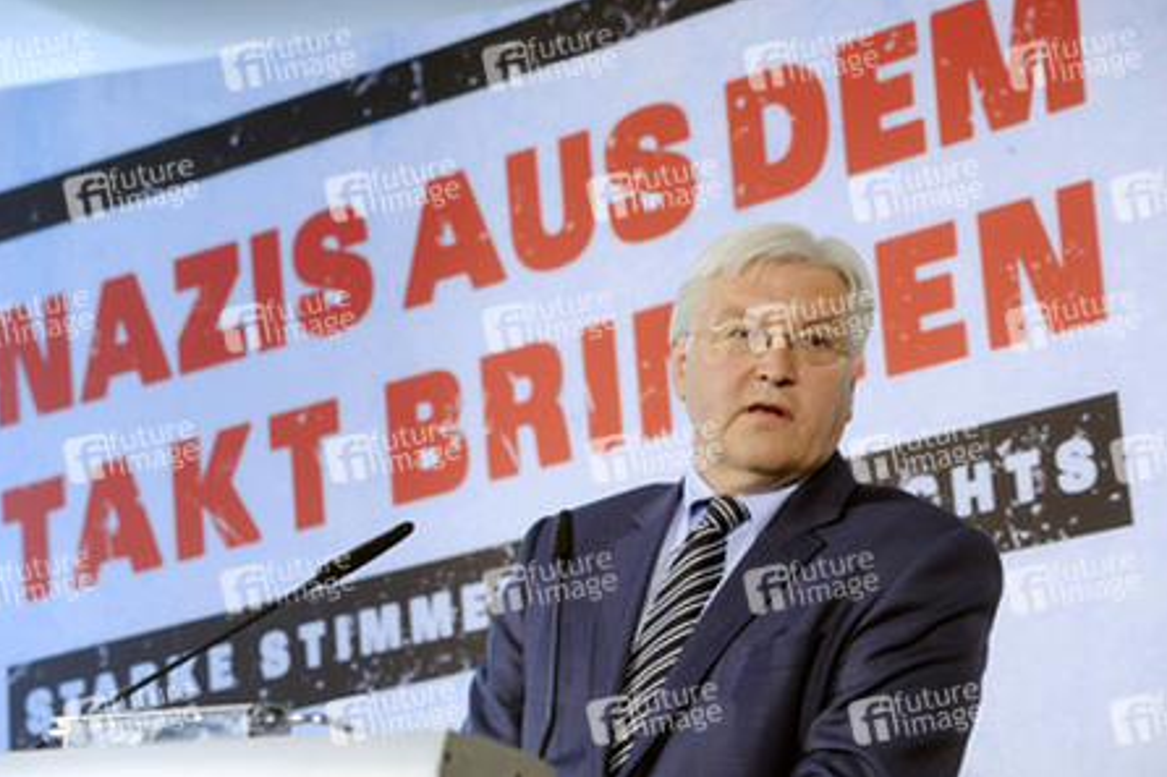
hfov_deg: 20.2
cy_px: 387
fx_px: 3273
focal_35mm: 101
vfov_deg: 13.5
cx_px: 585
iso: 2000
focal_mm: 100
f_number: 5.6
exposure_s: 1/160
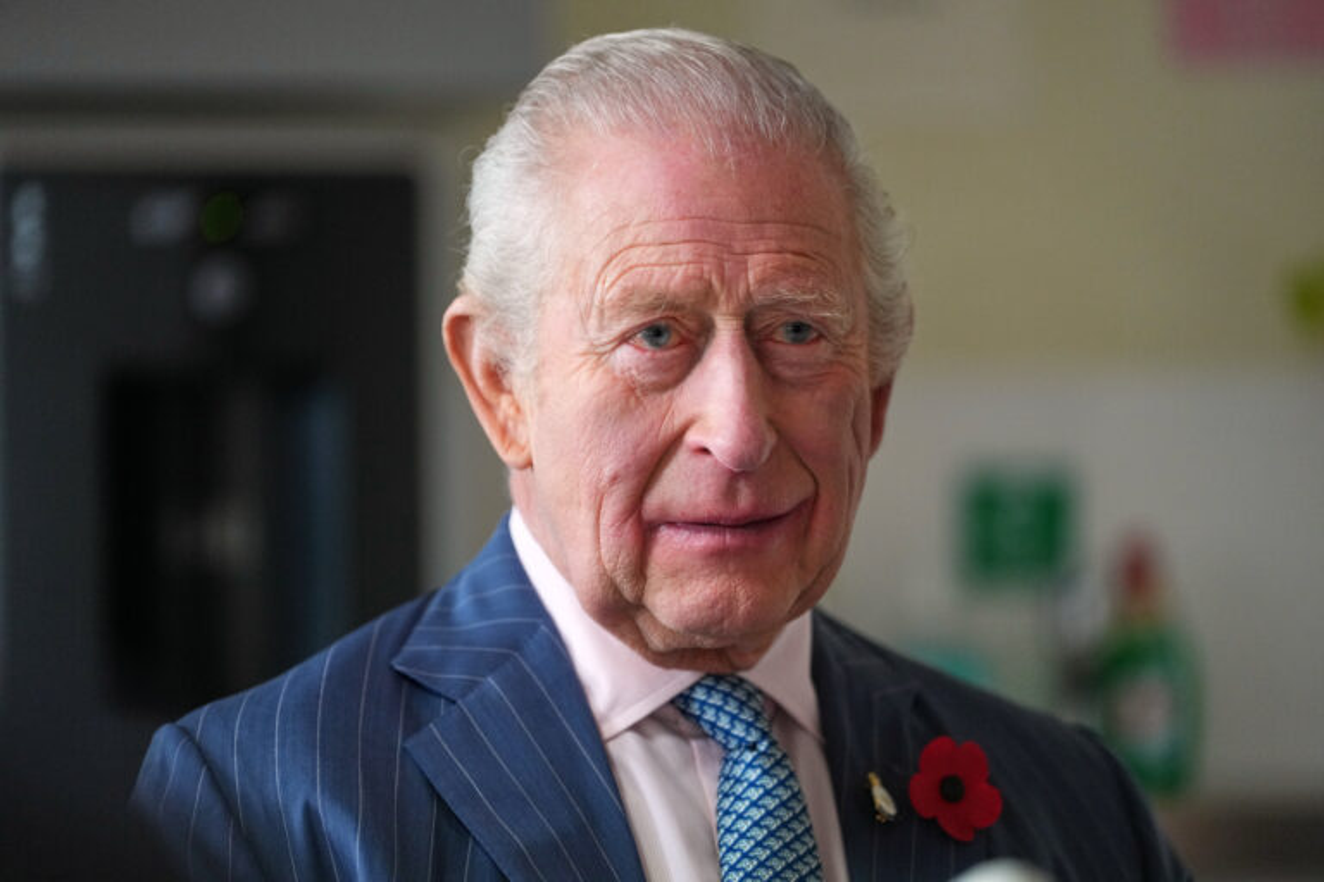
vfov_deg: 6.9
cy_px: 441
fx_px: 7355
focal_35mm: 200
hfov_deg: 10.3
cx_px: 662
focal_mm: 200
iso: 2500
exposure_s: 1/400
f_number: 2.8
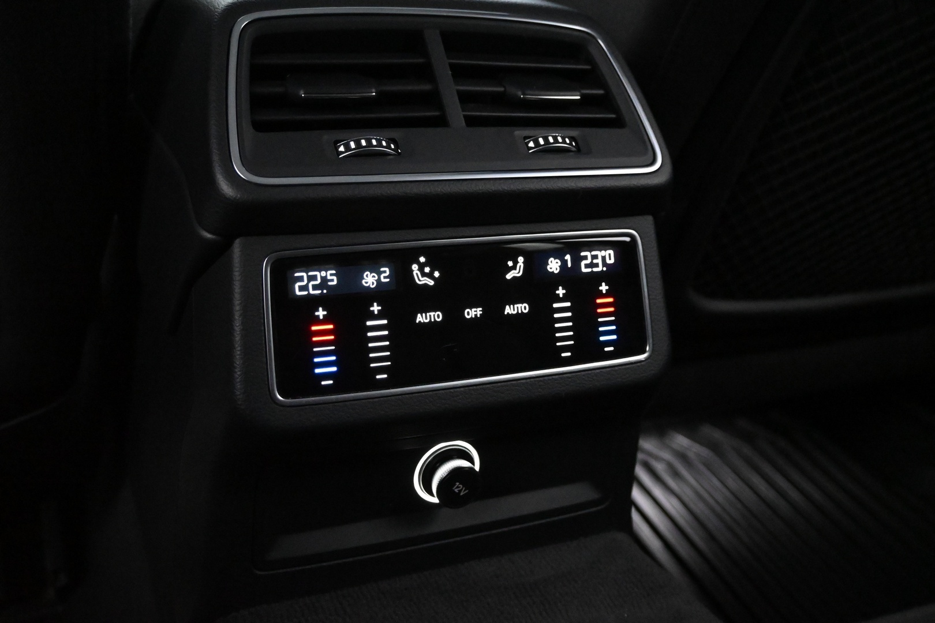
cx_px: 468
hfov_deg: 52.2
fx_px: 954
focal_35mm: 37
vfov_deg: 36.2
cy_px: 312
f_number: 4.2
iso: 10000
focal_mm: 24.5
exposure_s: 1/40
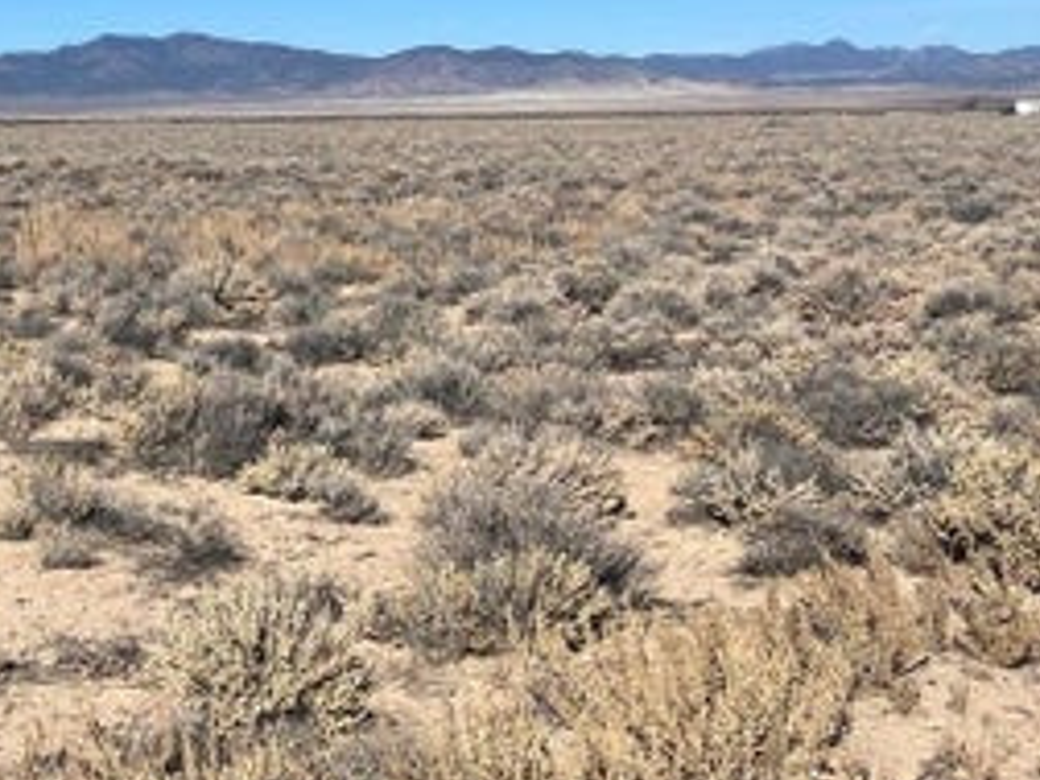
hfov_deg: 26.4
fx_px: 1983
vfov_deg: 22.1
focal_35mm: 66
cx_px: -182
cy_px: 243
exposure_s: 1/6494
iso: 50
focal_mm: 5.1
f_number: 1.6
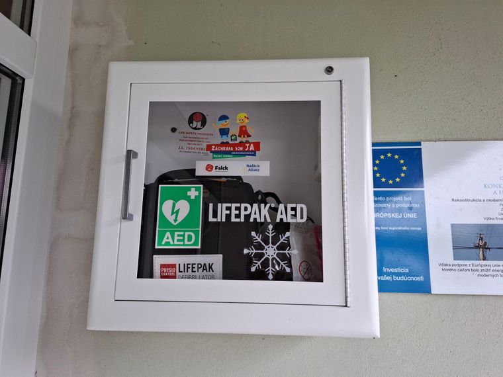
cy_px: 188
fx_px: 334
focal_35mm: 23
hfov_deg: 73.9
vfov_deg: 58.9
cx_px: 252
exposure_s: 1/100
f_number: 1.8
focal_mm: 5.54
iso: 80
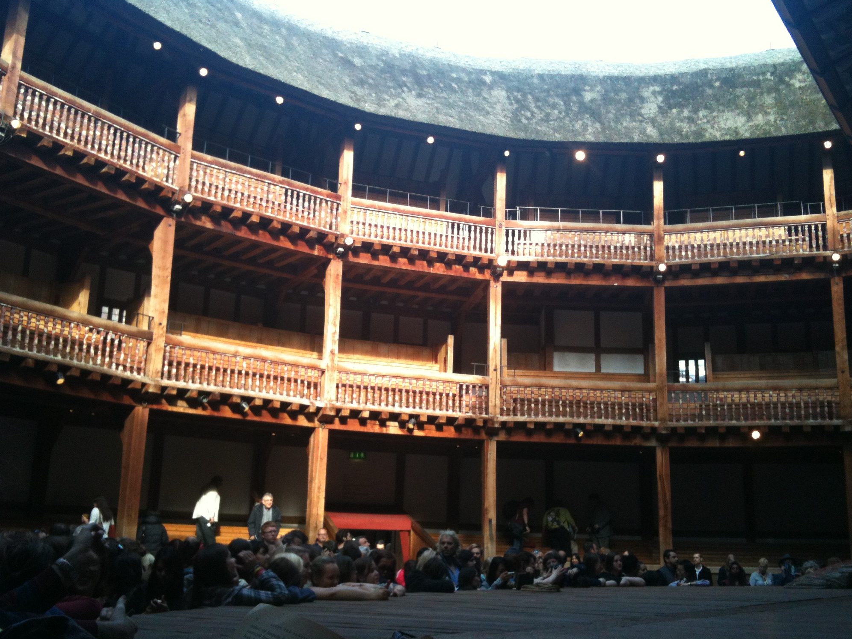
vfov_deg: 39.7
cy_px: 319
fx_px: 886
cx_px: 424
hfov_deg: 51.4
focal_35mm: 36
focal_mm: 3.85
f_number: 2.8
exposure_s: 1/120
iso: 80
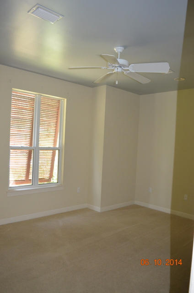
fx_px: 219
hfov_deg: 47.7
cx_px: 97
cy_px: 146
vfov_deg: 67.5
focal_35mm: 27
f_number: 3.5
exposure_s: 1/60
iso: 1800
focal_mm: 18
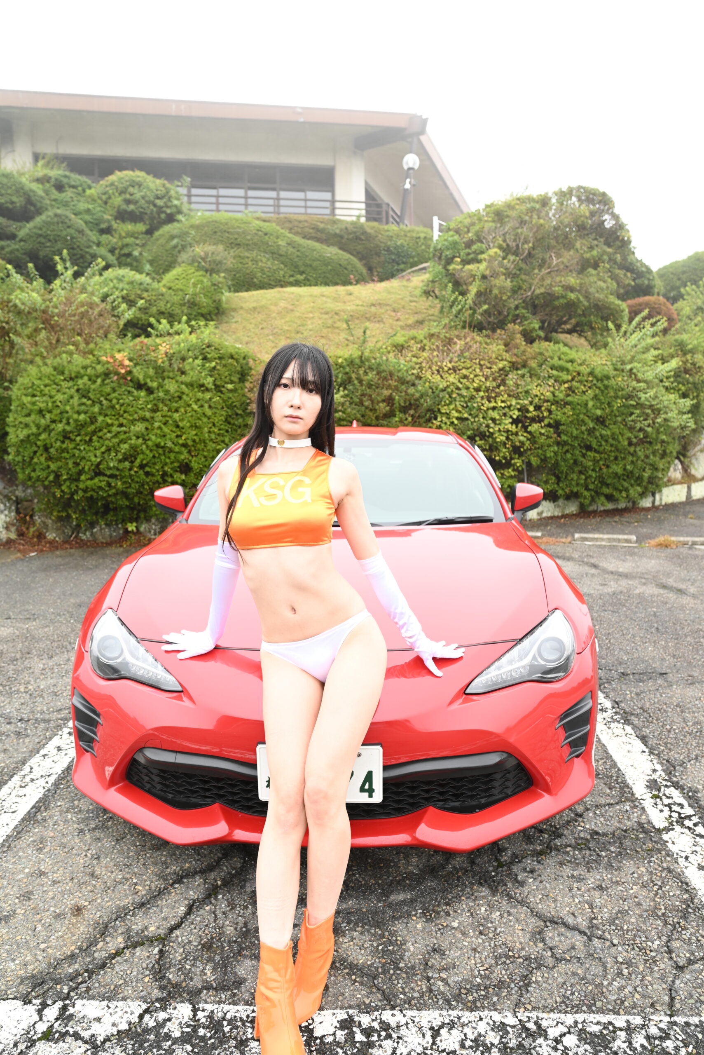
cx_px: 352
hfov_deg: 53.2
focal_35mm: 24
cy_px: 528
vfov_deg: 73.7
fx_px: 703
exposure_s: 1/200
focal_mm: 24
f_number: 4.5
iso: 200
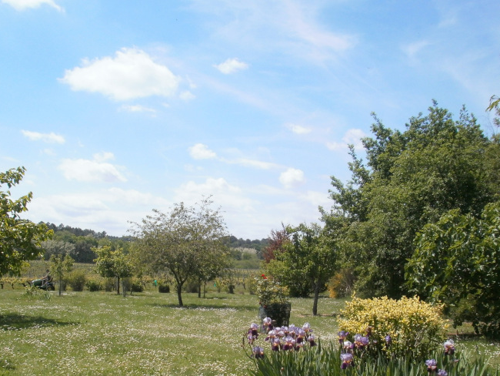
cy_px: 264
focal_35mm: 40
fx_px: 578
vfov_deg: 35.5
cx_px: 250
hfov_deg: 46.8
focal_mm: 4.65
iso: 100
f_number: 7.8
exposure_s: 1/250
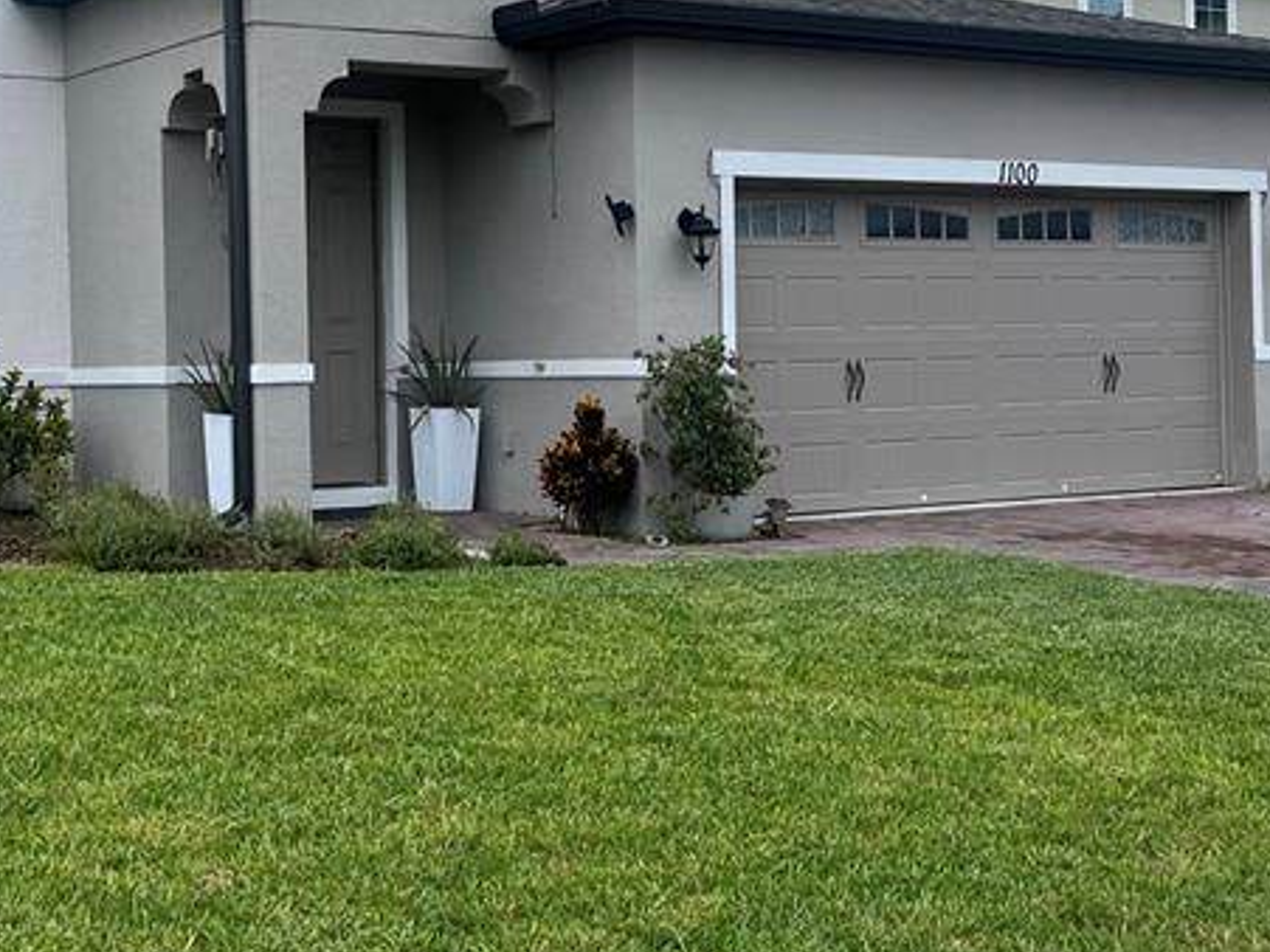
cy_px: 335
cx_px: 296
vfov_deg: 24.7
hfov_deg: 32.0
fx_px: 2164
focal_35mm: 59
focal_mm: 5.1
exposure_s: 1/2062
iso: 50
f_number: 1.6
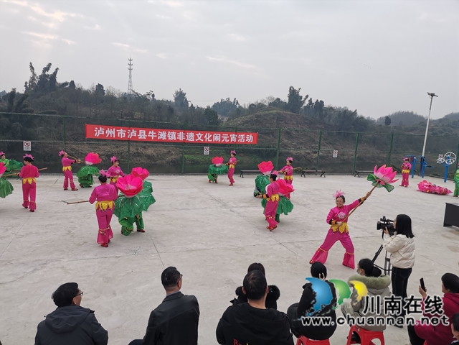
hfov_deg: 67.3
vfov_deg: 53.1
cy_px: 172
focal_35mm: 26
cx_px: 230
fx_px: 345
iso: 50
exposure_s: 1/441
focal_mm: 4.75
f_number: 1.8
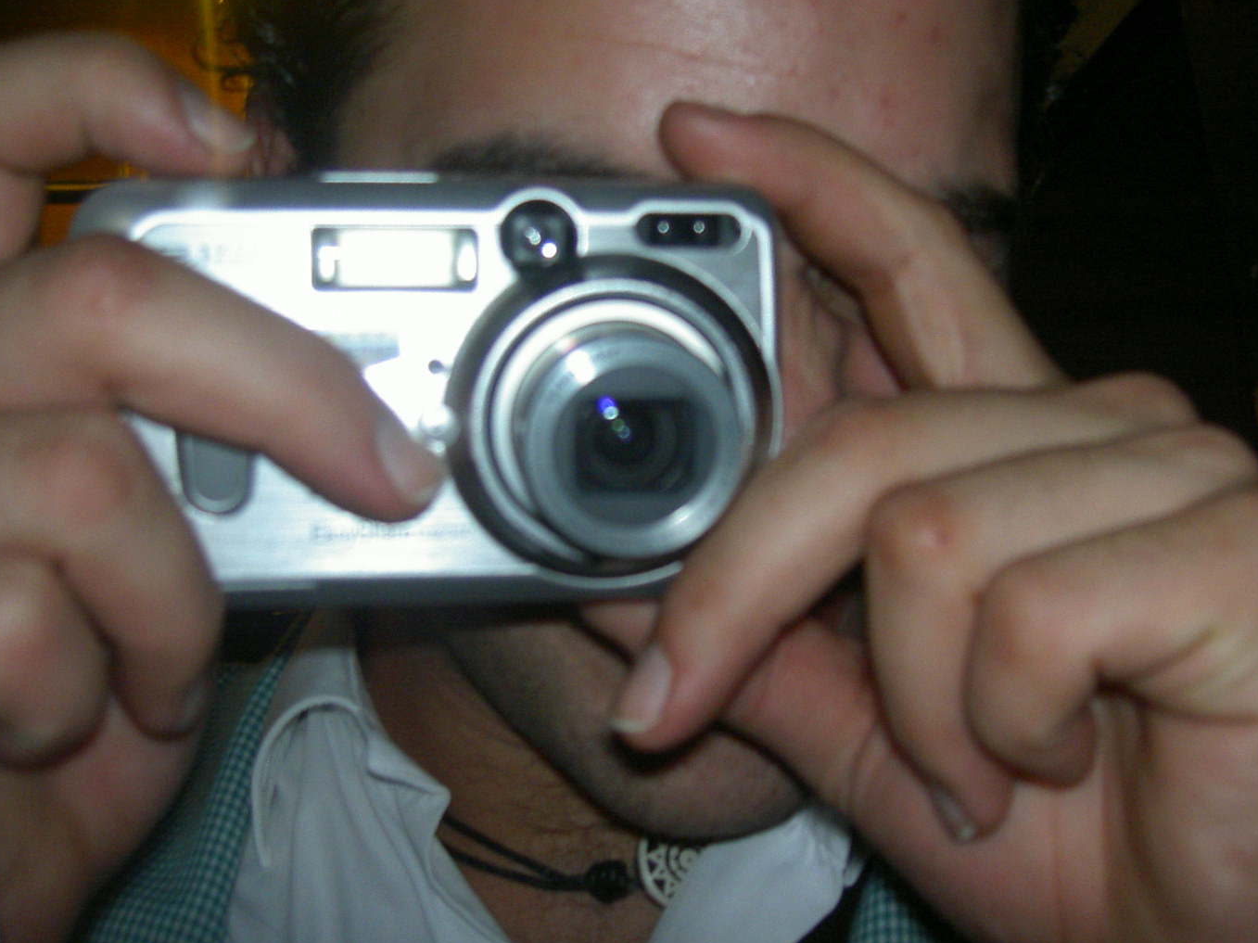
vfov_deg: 31.5
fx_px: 1671
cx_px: 644
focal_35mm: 46
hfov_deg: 41.2
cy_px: 436
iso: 100
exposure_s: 1/59.5
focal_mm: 8
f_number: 2.8
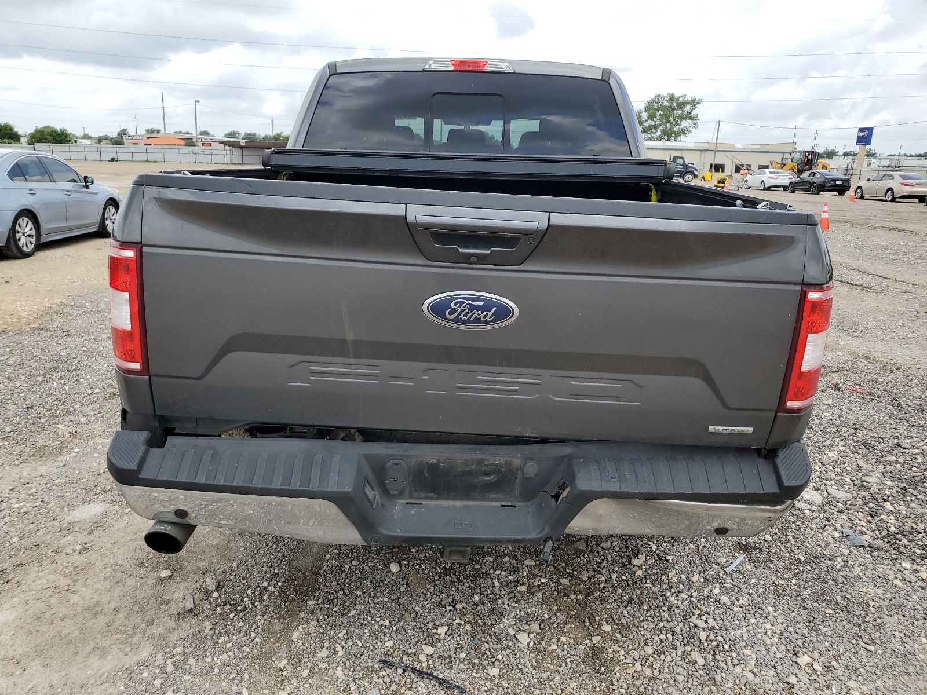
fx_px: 696
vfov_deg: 53.1
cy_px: 348
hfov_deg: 67.3
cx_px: 464
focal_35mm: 26
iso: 50
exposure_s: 1/1667
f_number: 1.5
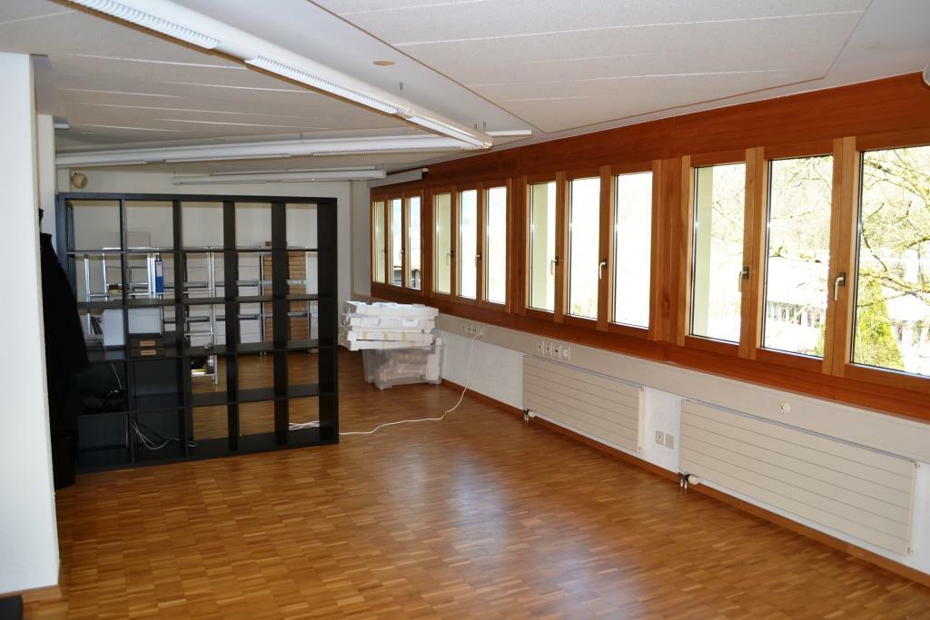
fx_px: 698
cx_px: 465
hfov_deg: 67.4
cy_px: 310
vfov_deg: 47.9
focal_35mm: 27
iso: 280
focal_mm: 18
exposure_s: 1/125
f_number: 4
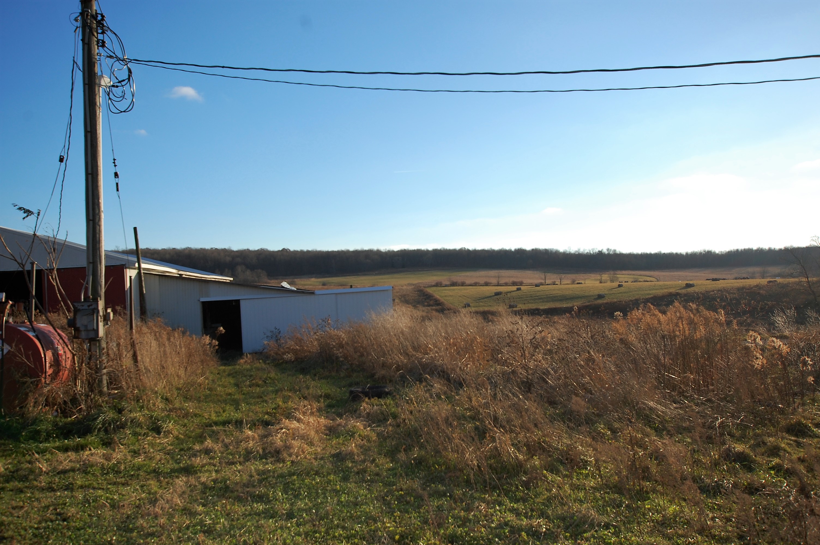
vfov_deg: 43.5
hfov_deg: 62.0
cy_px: 272
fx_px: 683
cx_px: 410
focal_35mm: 30
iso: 200
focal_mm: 20
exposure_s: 1/500
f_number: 6.3
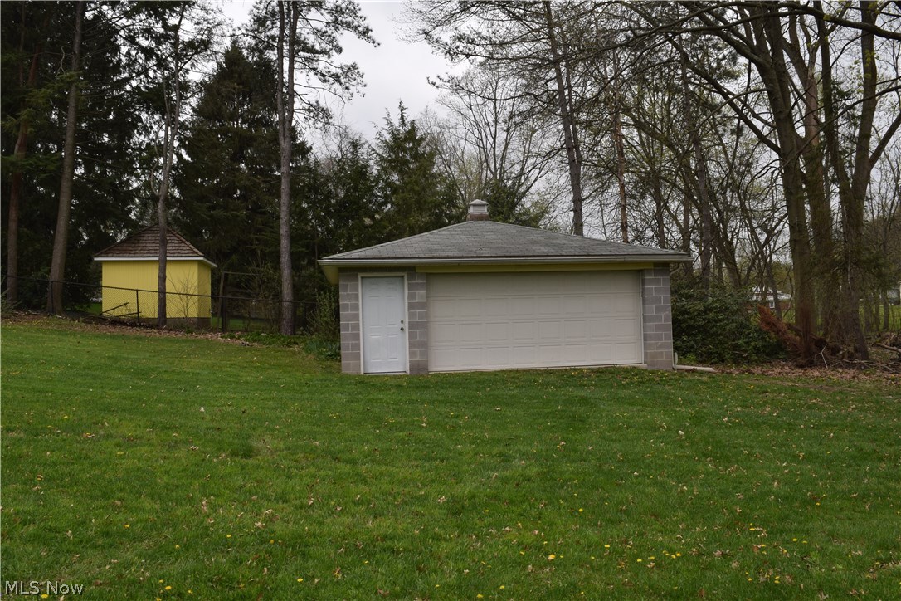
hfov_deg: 67.4
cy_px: 300
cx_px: 450
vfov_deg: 47.9
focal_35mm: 27
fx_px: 676
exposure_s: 1/320
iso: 200
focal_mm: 18
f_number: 9
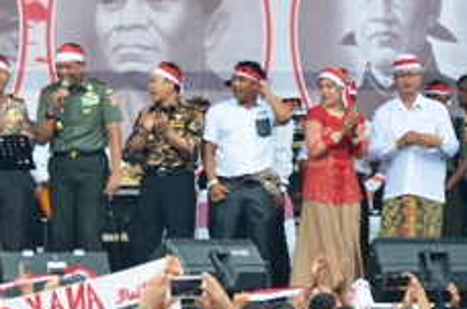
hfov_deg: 4.7
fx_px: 5727
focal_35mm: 442
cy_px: 53
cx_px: -35
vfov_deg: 3.1
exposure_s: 1/125
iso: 100
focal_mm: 105
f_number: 5.6
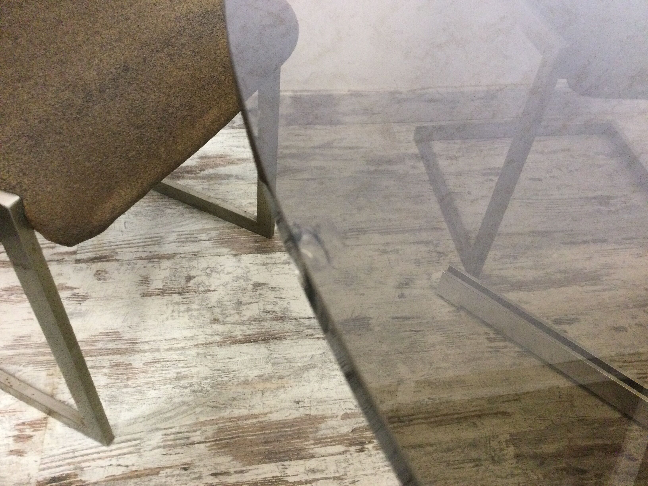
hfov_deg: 58.4
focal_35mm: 31
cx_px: 324
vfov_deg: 45.4
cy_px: 243
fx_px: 580
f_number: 2.4
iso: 200
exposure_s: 1/33
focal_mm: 3.3
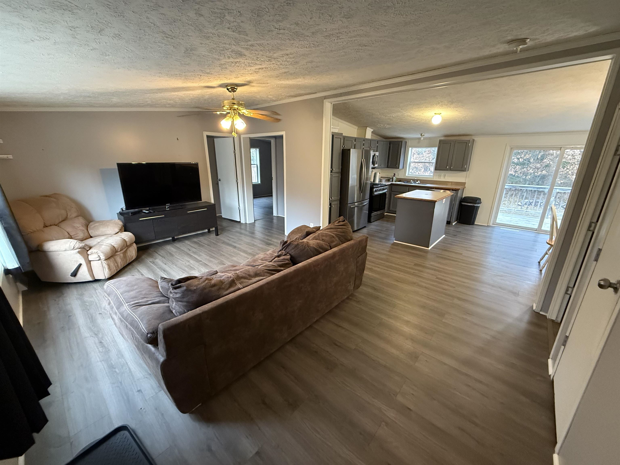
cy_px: 232
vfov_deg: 85.7
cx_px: 310
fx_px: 251
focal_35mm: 14
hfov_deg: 102.1
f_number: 2.2
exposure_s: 1/60
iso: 640
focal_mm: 2.22
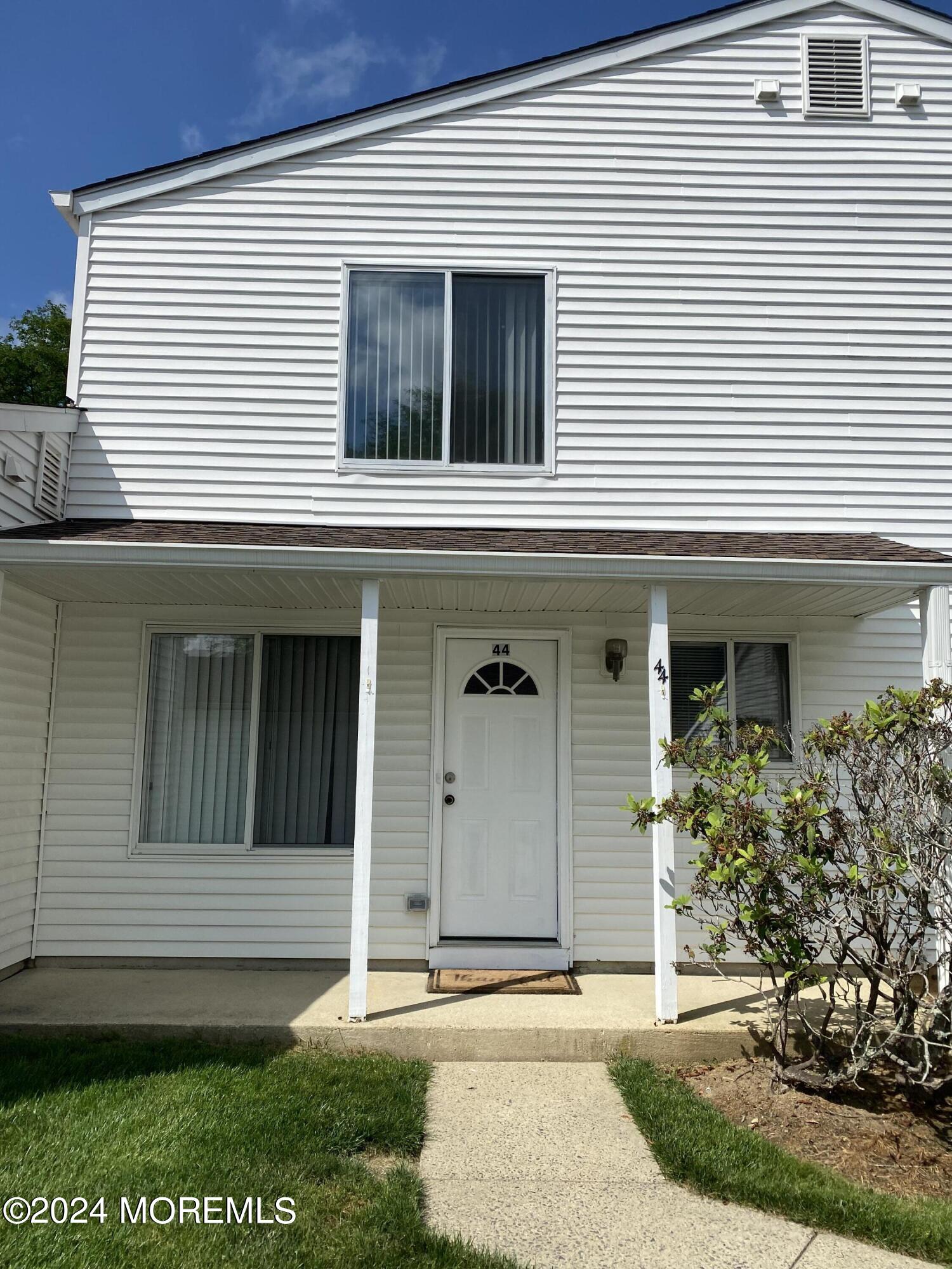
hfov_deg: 53.1
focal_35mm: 26
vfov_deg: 67.3
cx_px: 476
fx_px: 953
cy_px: 634
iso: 32
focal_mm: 4.25
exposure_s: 1/6410
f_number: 1.8
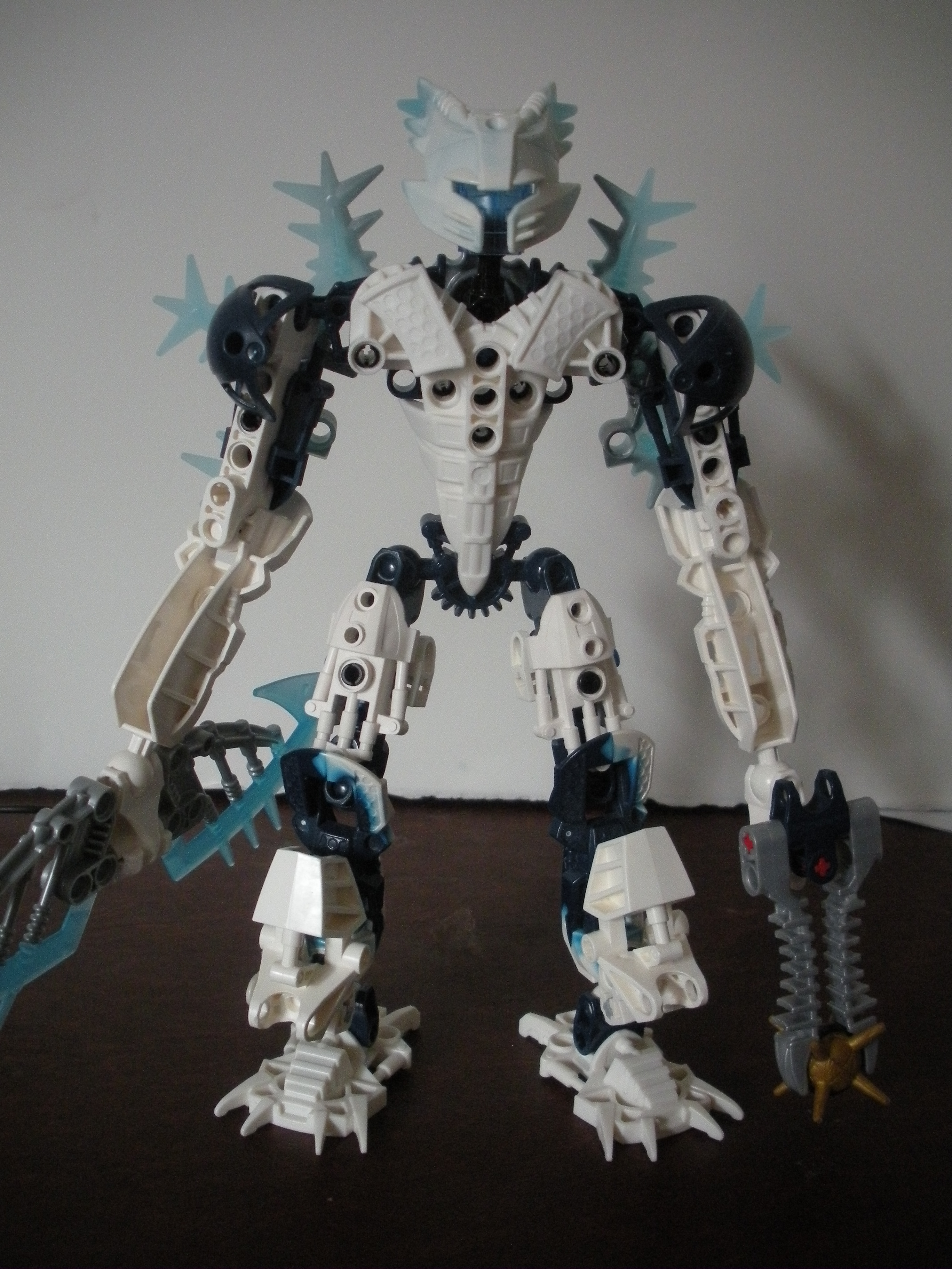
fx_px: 1283
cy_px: 634
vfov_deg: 52.6
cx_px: 476
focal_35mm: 35
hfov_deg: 40.7
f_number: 3.5
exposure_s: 1/46.8
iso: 400
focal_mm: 6.3
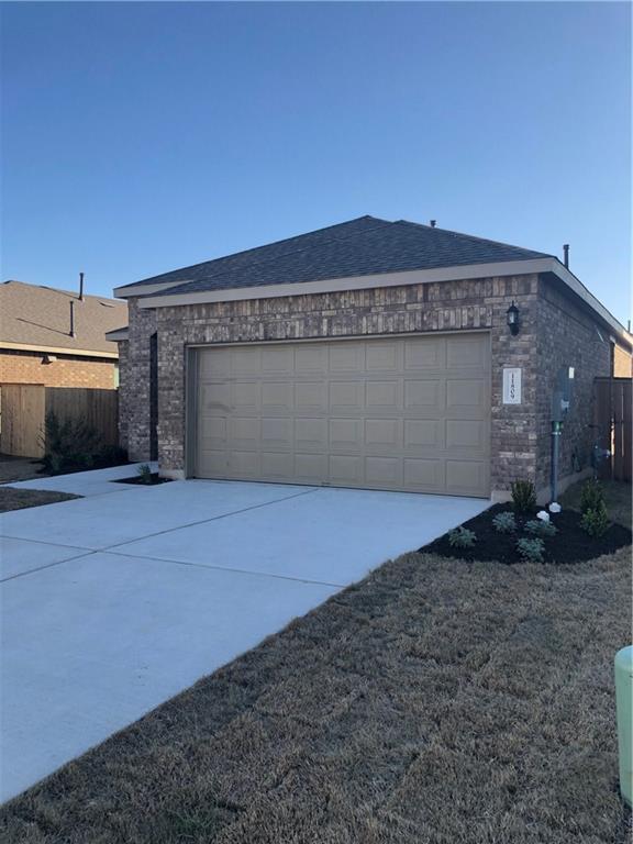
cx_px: 316
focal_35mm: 28
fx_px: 683
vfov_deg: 63.4
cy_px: 422
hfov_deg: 49.7
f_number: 1.8
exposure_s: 1/343
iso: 20
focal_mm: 4
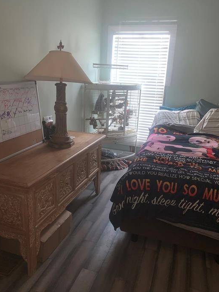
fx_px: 245
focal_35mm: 29
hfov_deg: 48.2
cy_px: 145
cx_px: 104
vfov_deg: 61.7
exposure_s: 1/11
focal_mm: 4.25
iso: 50
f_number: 1.8
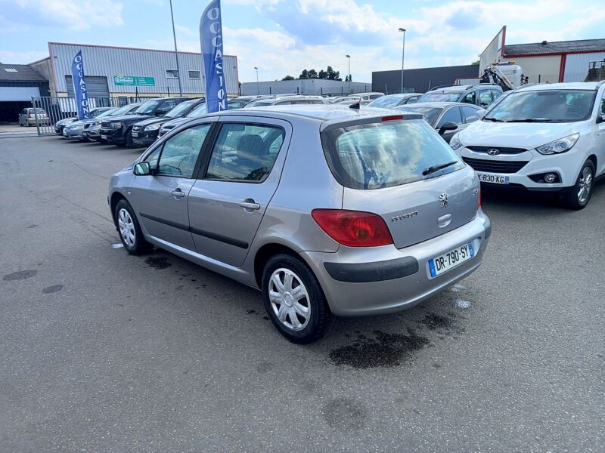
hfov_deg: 69.4
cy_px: 226
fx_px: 437
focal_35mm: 25
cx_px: 302
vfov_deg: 54.9
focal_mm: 4.6
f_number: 2
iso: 25
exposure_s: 1/271
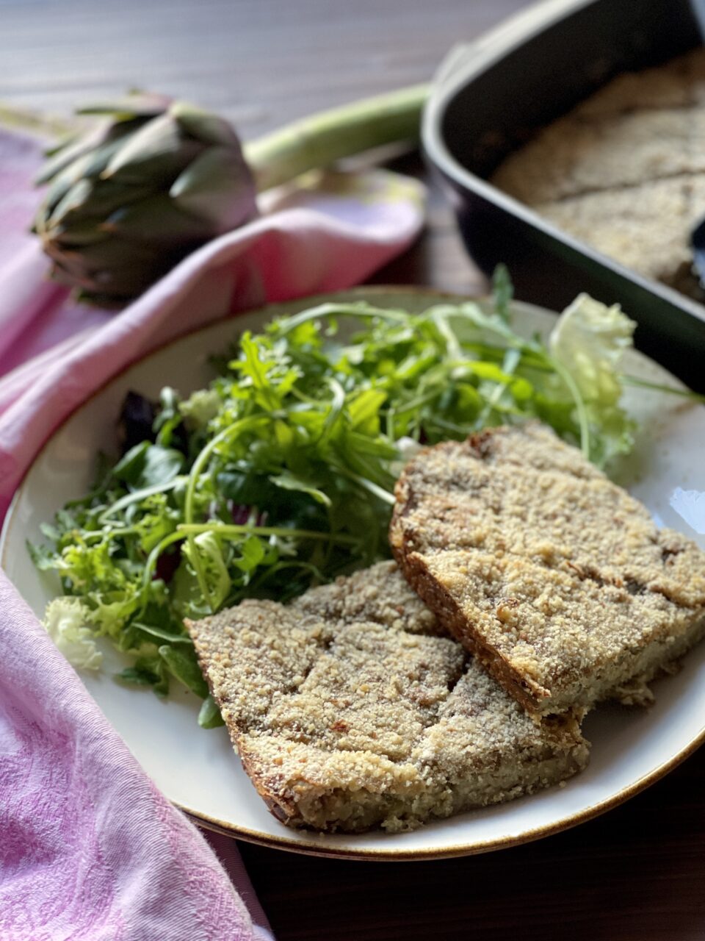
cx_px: 352
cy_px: 470
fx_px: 1738
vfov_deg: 30.3
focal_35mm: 64
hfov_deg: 22.9
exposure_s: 1/88
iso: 250
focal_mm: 7.5
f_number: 2.2
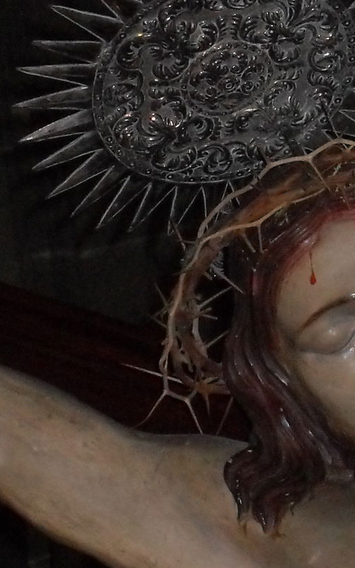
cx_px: 249
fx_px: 4907
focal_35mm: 317
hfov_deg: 4.1
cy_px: 605
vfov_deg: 6.6
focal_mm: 18.1
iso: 400
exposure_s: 1/90
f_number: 5.2
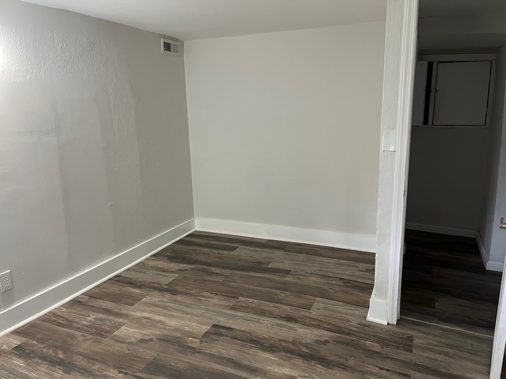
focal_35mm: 26
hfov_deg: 67.3
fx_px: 380
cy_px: 190
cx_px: 253
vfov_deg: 53.1
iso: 320
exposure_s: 1/60
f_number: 1.6
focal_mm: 5.1
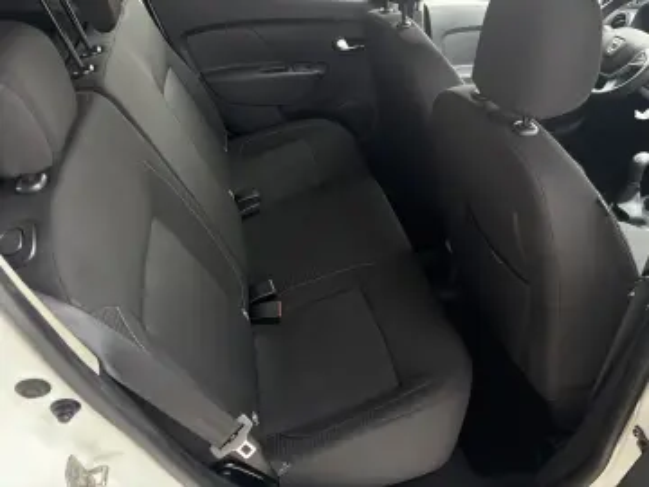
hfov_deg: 67.3
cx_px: 324
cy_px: 244
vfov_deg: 53.1
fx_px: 487
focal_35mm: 26
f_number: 1.6
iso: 100
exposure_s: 1/121
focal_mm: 5.96
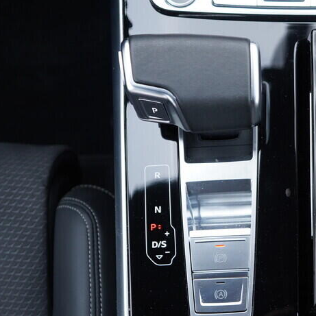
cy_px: 166
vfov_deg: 25.4
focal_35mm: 68
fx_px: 702
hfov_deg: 24.4
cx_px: 300
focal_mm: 24
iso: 160
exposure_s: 1/40
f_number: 2.8
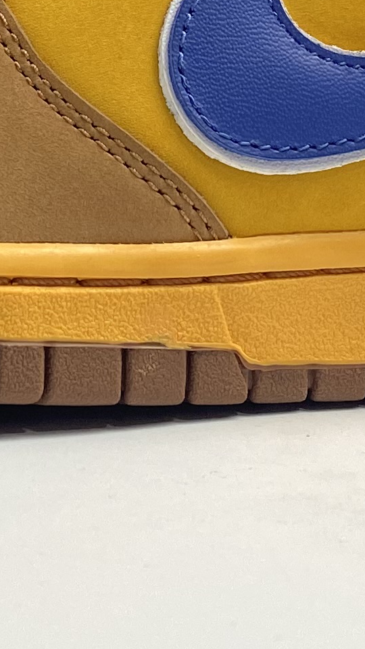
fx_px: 2048
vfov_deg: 17.5
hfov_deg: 10.1
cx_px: 17
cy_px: -15
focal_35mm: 119
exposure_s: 1/100
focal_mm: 4.25
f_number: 1.8
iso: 50
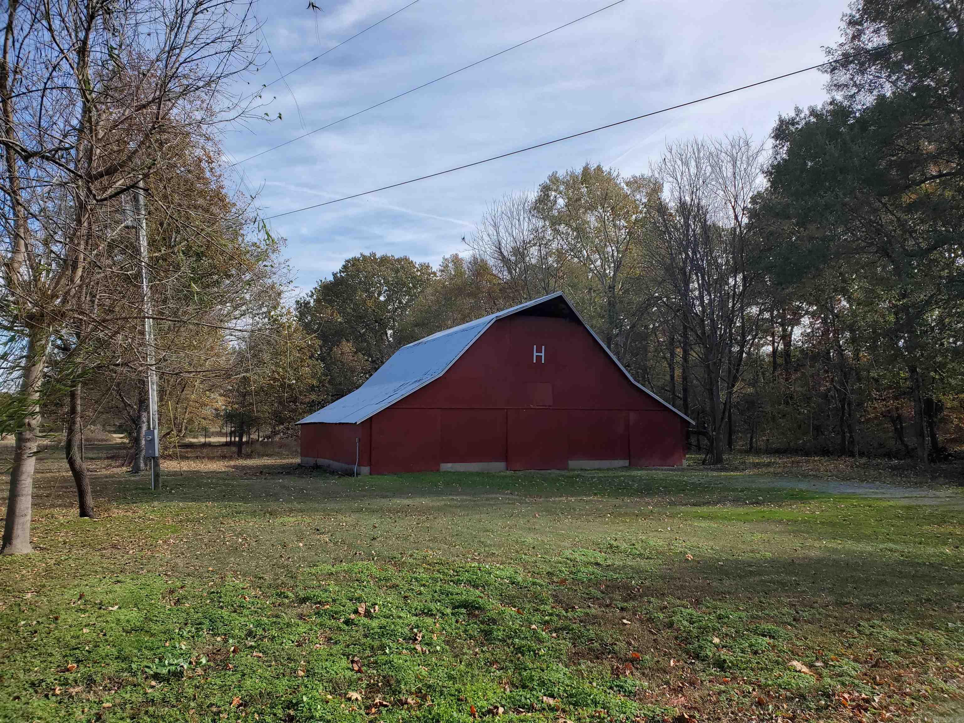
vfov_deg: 53.1
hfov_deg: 67.3
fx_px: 724
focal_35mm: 26
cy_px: 362
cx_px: 482
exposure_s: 1/1093
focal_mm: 4.3
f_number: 2.4
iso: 50
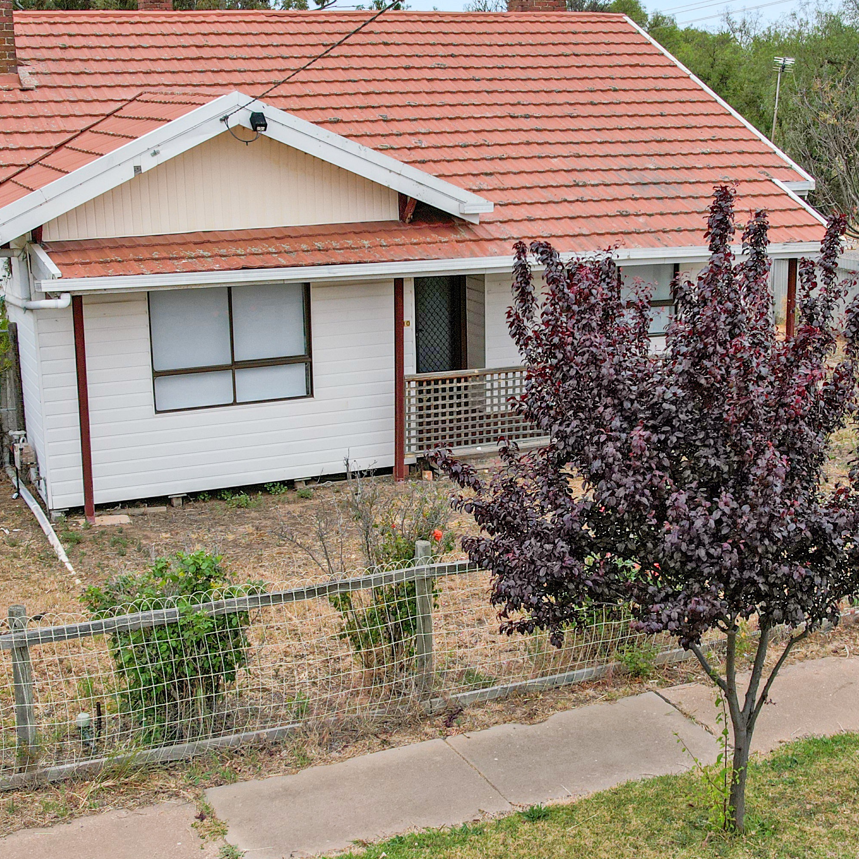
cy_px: 443
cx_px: 481
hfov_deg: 33.4
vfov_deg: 33.4
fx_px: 1432
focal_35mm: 51
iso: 130
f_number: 2.8
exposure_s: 1/1600
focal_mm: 8.38
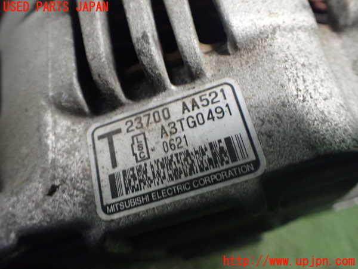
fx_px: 310
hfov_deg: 60.0
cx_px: 179
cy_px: 134
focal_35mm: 30
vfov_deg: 46.8
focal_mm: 5.4
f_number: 2.3
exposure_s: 1/30
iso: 800
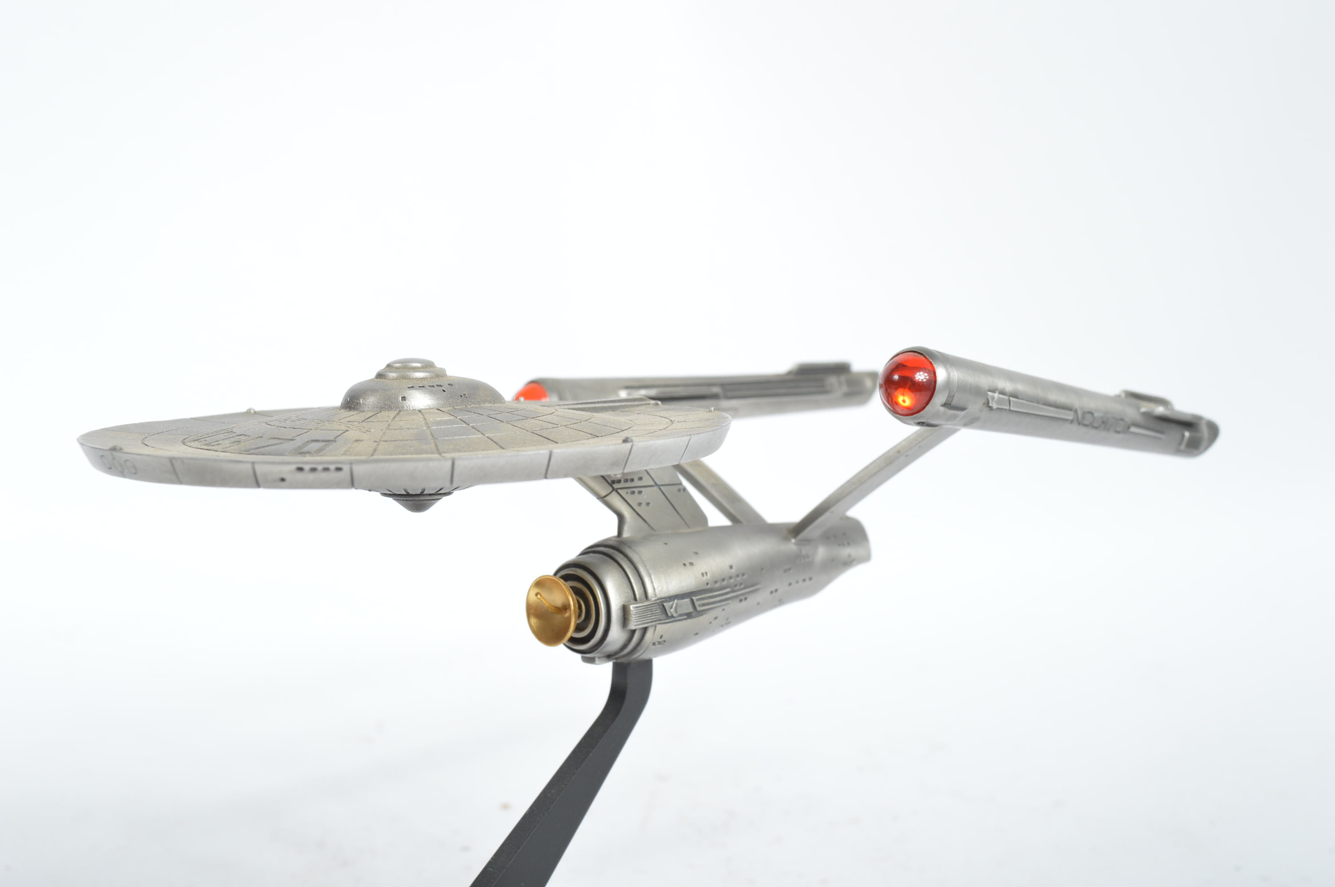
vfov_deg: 29.8
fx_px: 1667
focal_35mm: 45
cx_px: 668
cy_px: 444
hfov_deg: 43.6
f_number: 10
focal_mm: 30
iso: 200
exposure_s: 1/160
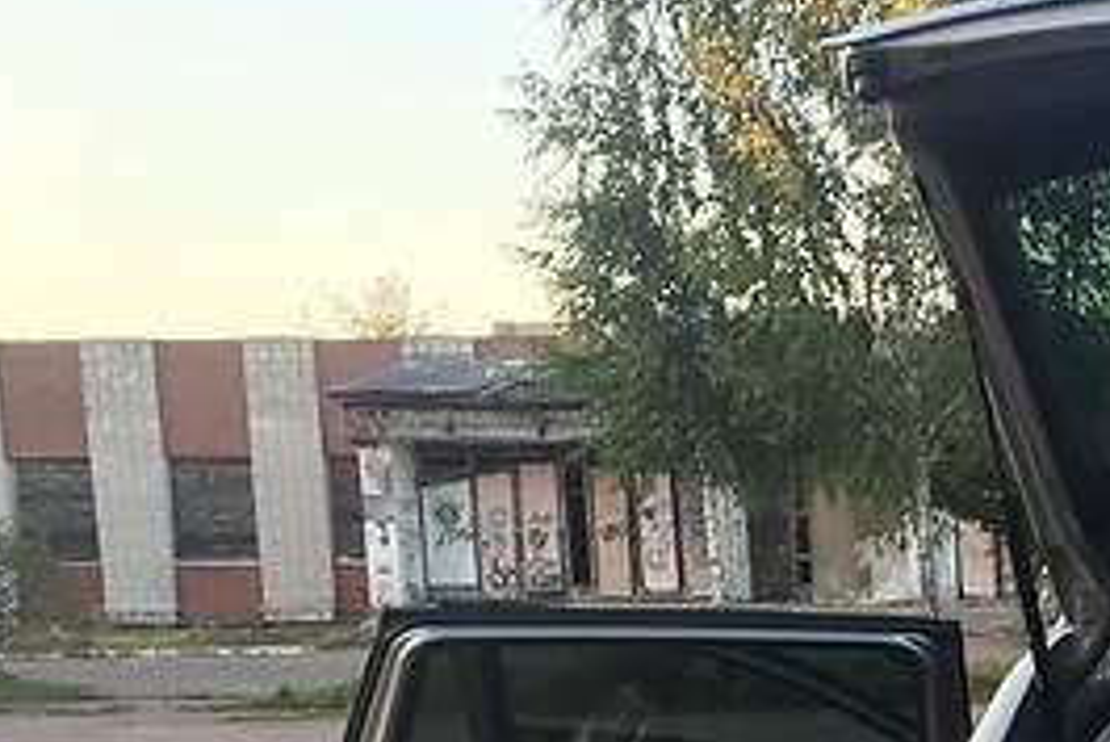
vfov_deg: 14.4
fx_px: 2807
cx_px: 1621
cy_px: 998
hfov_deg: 19.7
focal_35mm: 91
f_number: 2.2
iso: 40
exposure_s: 1/100
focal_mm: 4.2
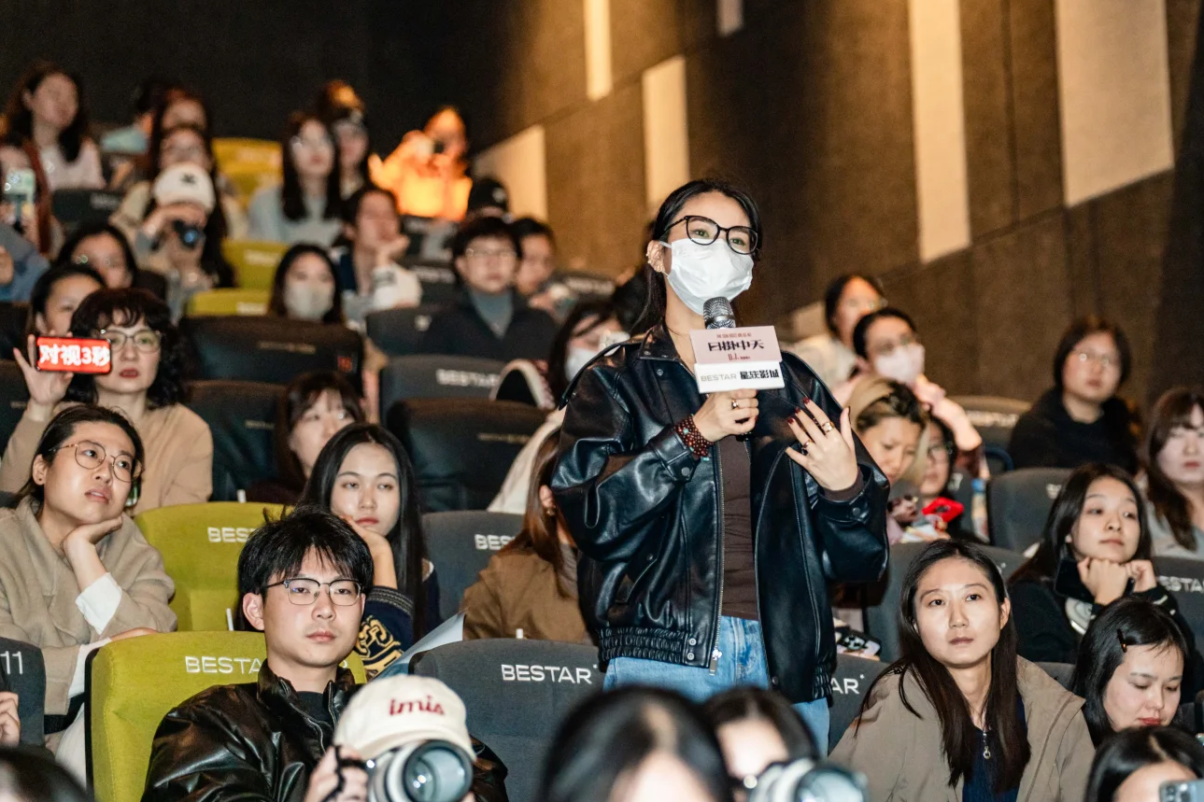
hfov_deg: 15.5
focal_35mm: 132
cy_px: 302
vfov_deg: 10.4
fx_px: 4414
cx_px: 733
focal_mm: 105
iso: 1600
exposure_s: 1/200
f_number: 2.8
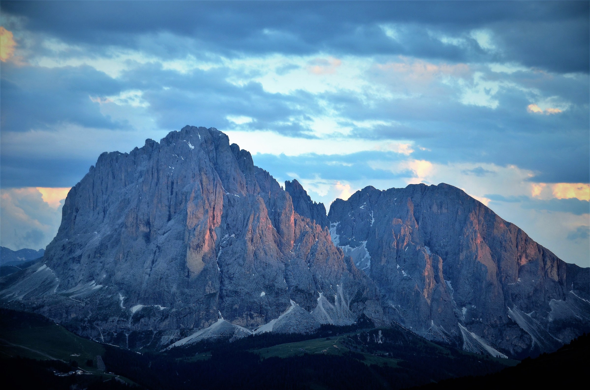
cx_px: 295
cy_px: 195
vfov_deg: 14.0
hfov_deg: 21.0
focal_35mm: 98
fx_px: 1594
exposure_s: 1/125
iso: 360
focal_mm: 65
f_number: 5.6
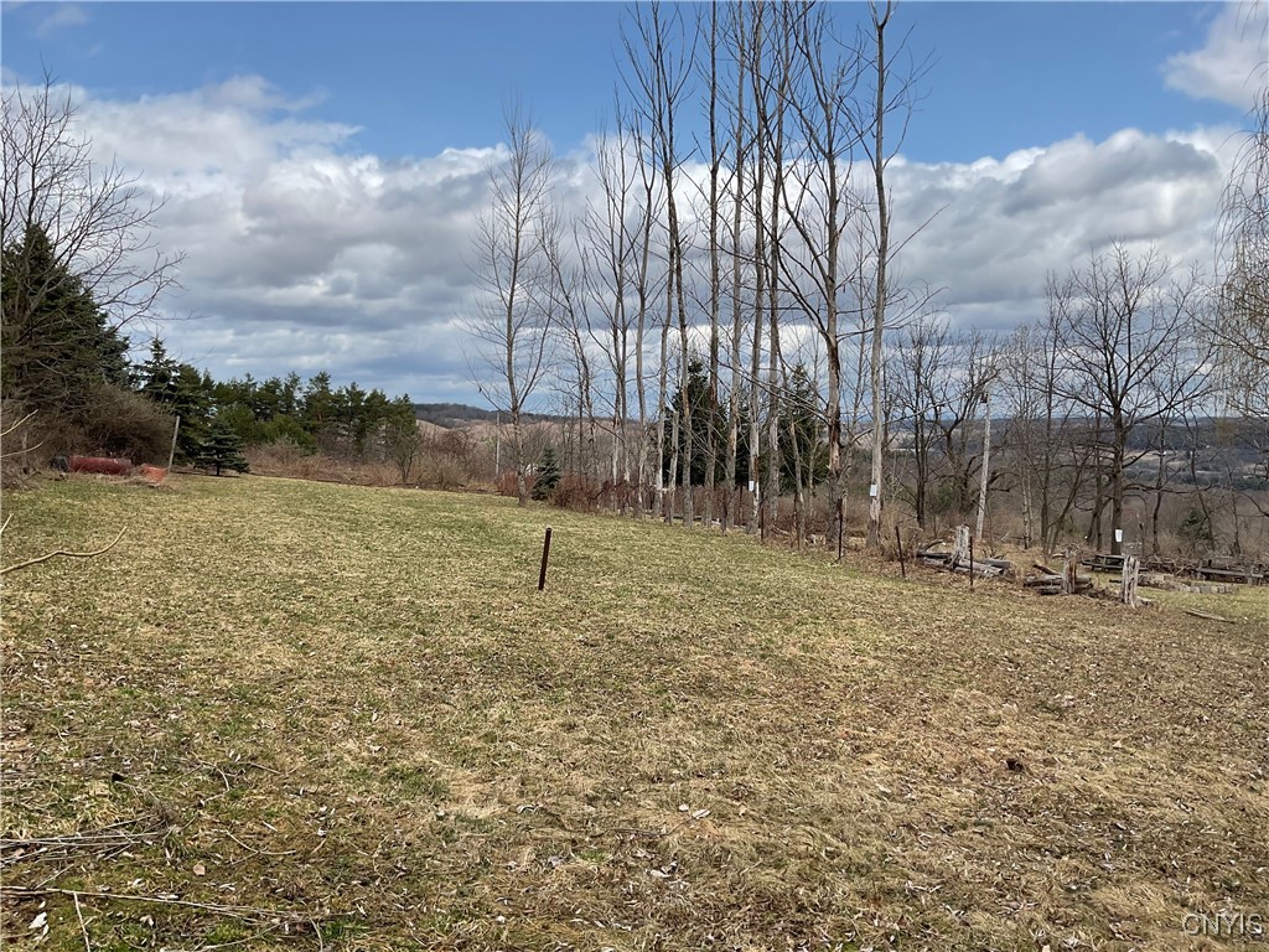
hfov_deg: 61.7
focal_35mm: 29
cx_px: 634
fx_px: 1063
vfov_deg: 48.2
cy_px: 476
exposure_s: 1/2058
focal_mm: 3
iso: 16
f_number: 1.8
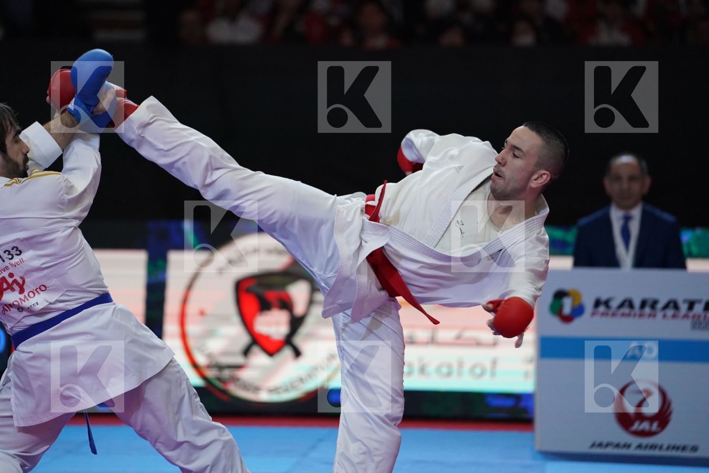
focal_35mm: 200
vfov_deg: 6.9
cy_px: 236
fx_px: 3939
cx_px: 354
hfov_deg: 10.3
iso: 4000
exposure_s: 1/1000
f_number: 2.8
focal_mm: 200
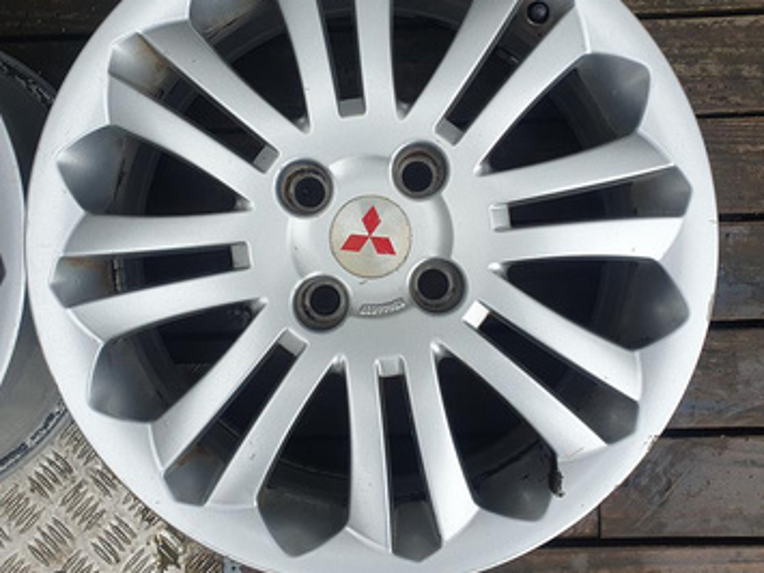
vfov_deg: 42.7
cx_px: 381
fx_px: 728
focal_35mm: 33
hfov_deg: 55.4
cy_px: 230
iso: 50
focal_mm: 4.32
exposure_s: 1/230
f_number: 2.4
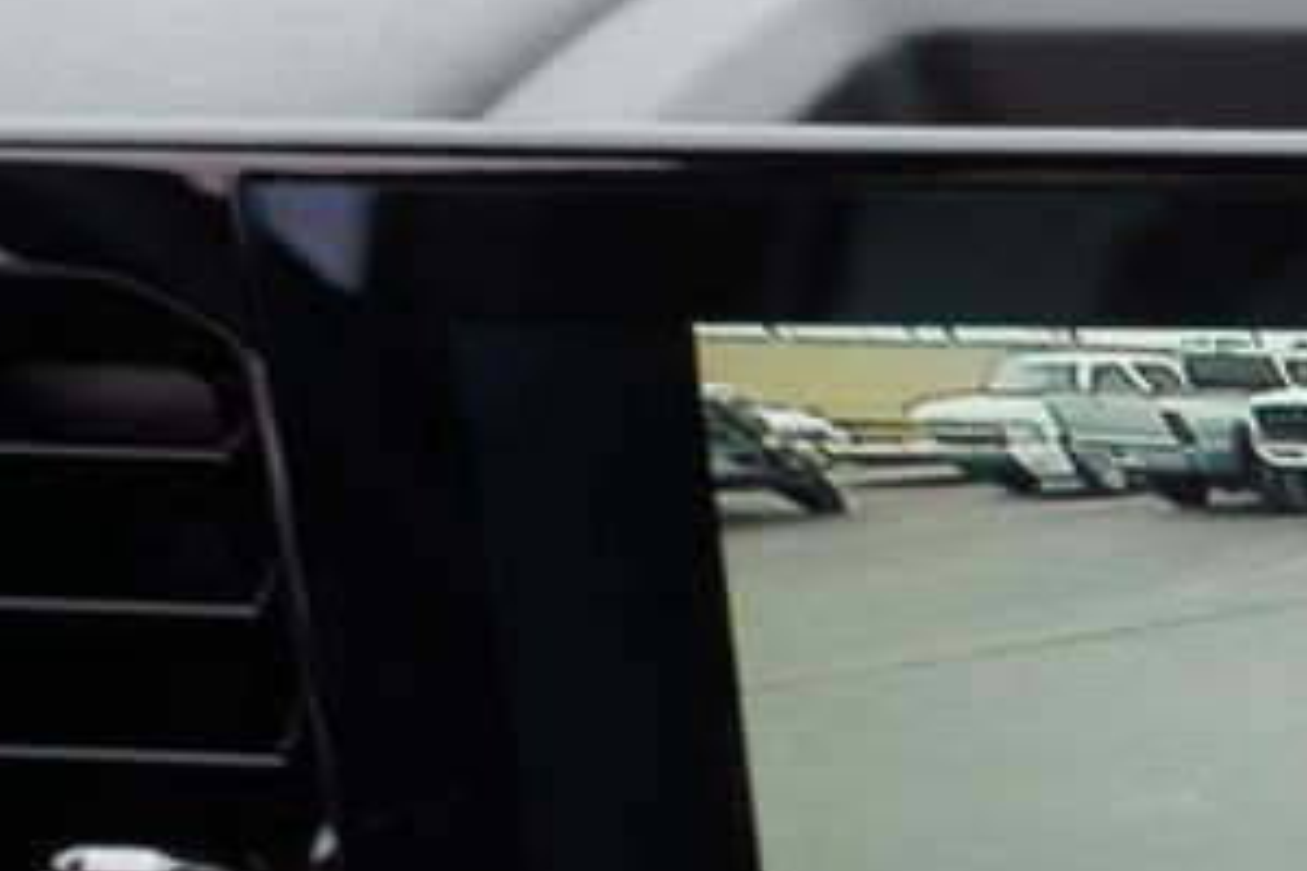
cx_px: 2017
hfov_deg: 20.7
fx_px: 2977
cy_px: 1315
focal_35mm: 82
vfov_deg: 15.4
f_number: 4
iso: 100
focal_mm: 16
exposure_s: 1/60
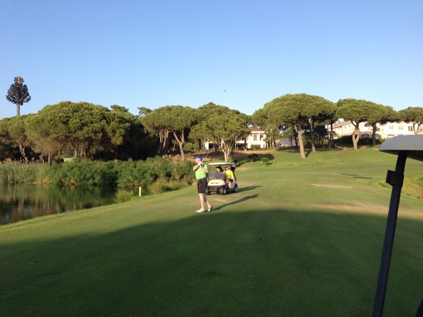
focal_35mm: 33
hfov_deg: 55.4
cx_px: 212
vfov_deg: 42.9
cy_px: 158
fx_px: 403
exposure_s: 1/704
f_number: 2.4
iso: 50
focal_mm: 4.12
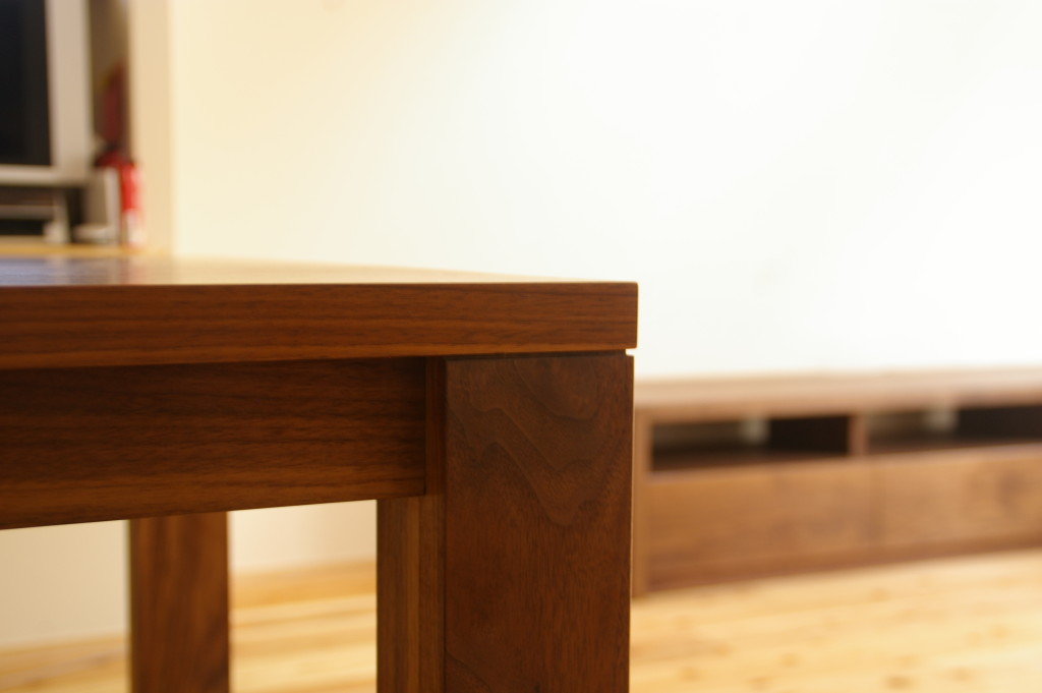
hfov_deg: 40.0
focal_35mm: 50
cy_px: 346
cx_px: 521
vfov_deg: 27.2
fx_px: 1432
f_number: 4
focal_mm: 33
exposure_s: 1/8
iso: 200
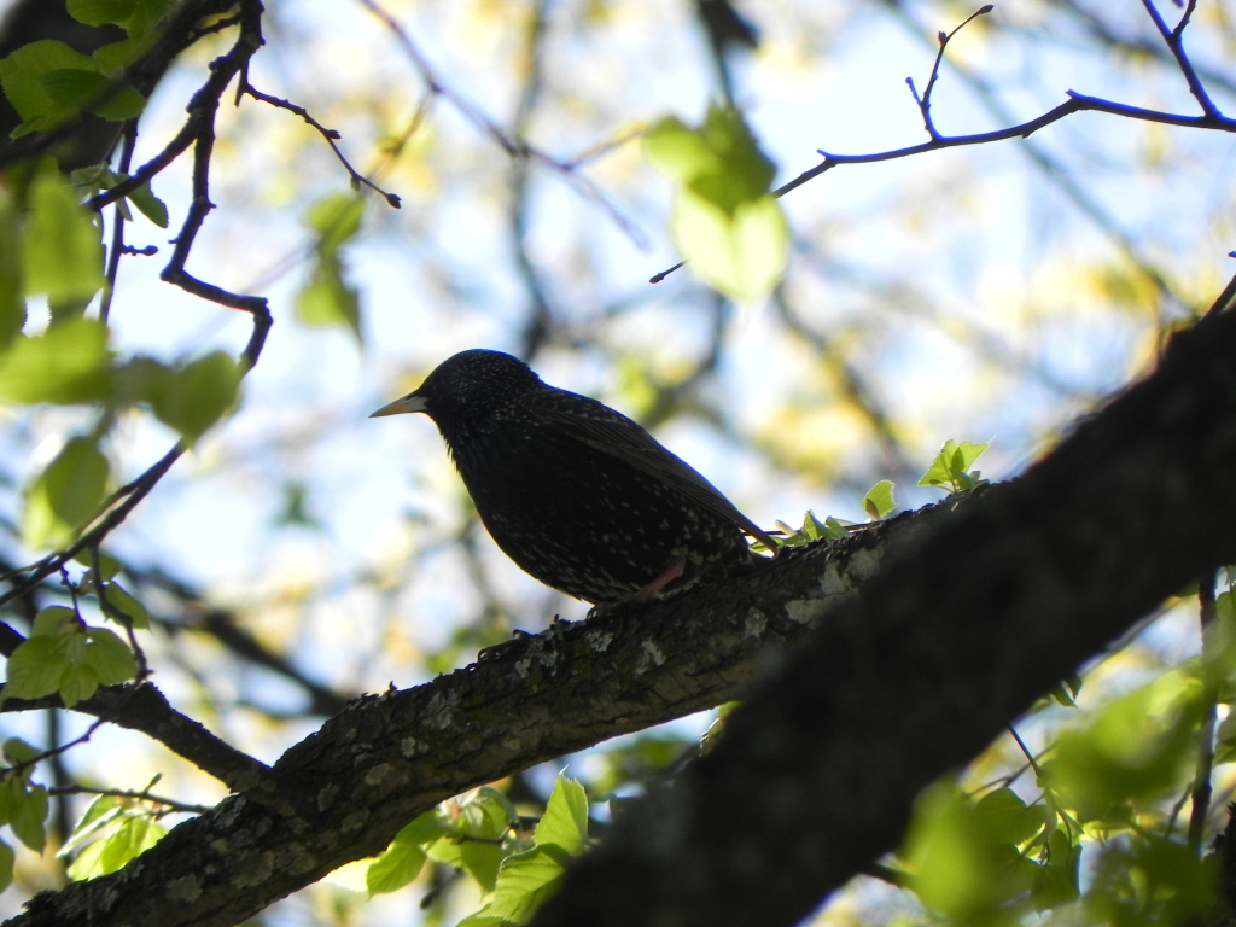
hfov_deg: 2.9
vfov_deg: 2.2
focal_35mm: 678
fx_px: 24209
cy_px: 464
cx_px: 618
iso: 160
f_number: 5.6
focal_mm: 120
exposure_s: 1/324
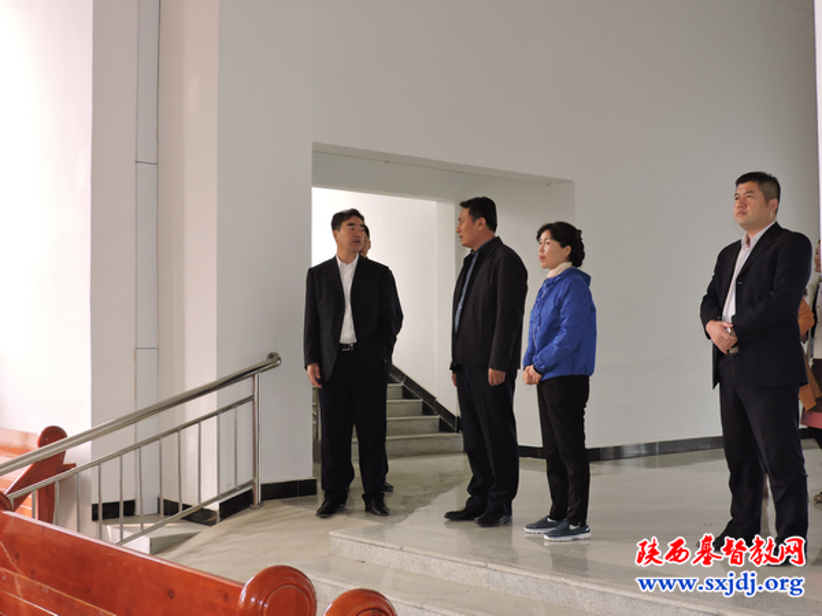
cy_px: 308
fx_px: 1116
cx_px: 411
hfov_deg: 40.4
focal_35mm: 47
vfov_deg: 30.9
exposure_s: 1/50
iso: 220
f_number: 3.5
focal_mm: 8.4
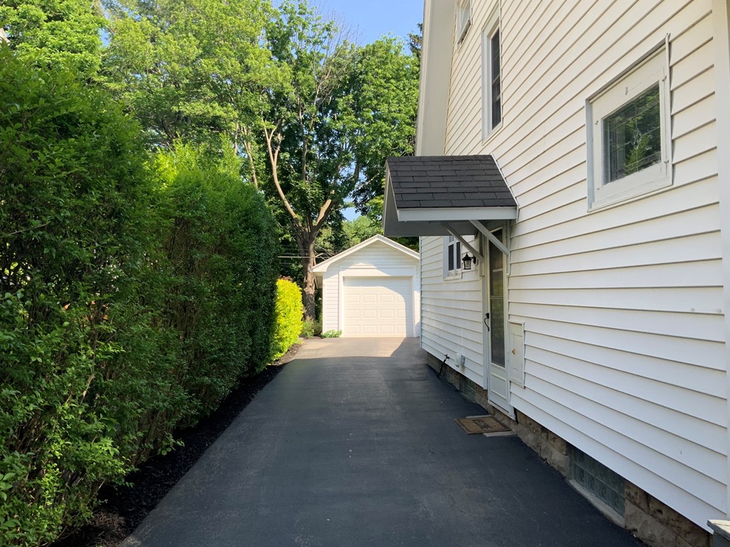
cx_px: 355
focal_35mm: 30
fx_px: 633
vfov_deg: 46.8
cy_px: 274
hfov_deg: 60.0
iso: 16
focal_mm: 3
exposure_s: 1/419
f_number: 1.8
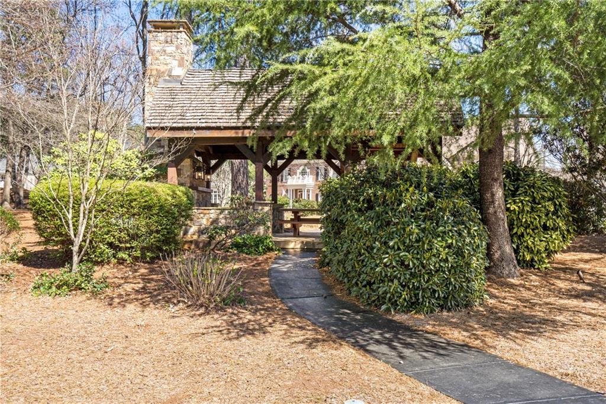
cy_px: 202
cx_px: 303
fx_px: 505
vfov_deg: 43.6
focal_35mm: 30
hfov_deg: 61.9
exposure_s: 1/400
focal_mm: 30
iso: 400
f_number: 8
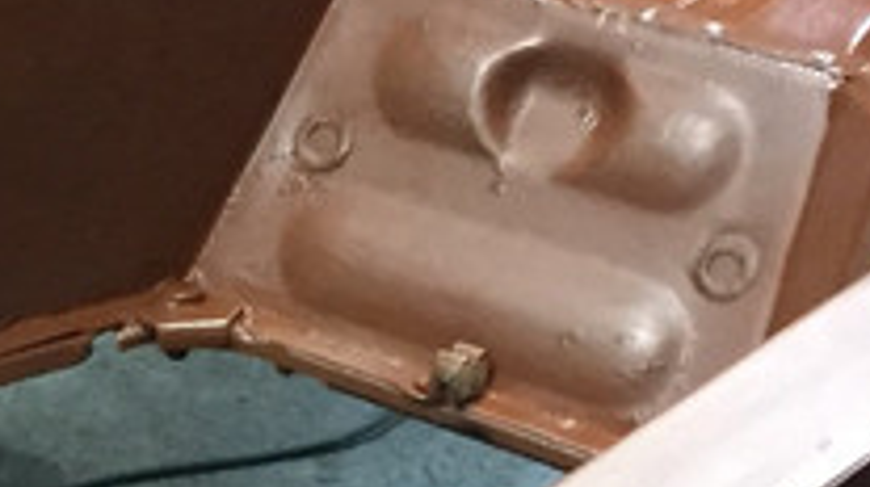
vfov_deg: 7.2
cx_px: -456
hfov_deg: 12.5
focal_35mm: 163
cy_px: 949
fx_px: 3757
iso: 250
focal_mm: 4.15
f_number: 2.2
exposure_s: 1/17
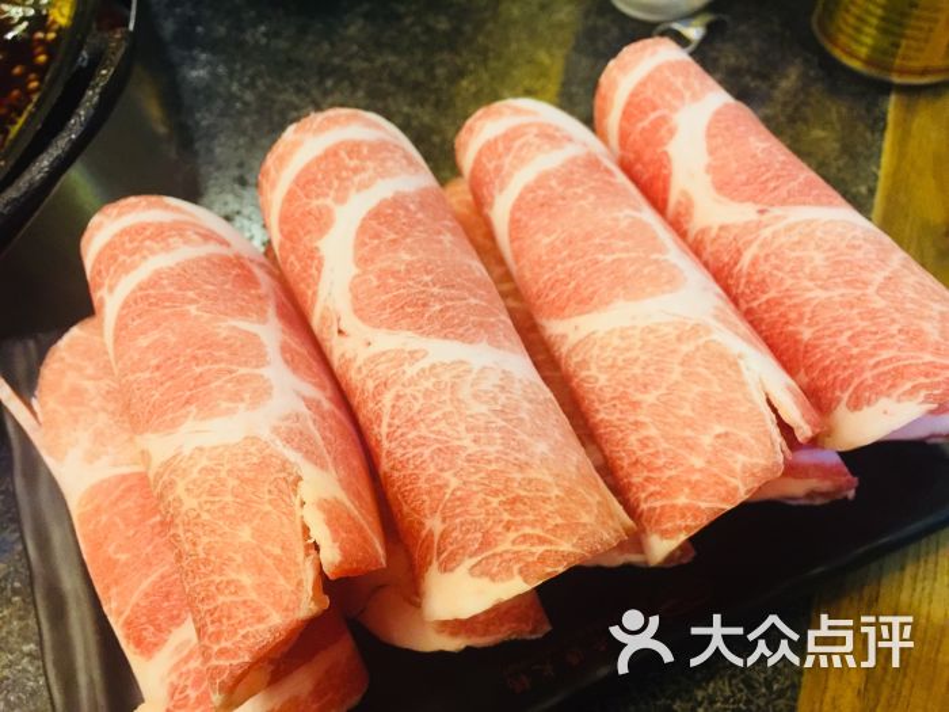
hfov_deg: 61.7
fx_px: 795
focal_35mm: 29
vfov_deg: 48.2
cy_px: 356
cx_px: 474
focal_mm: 4.15
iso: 125
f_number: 2.2
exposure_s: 1/17
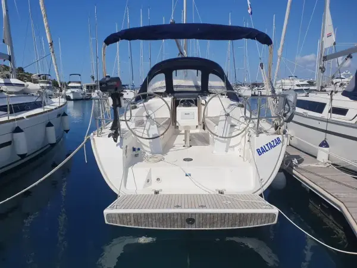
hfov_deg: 67.3
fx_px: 268
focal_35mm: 26
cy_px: 134
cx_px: 178
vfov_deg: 53.1
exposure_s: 1/5856
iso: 50
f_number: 2.4
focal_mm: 4.32
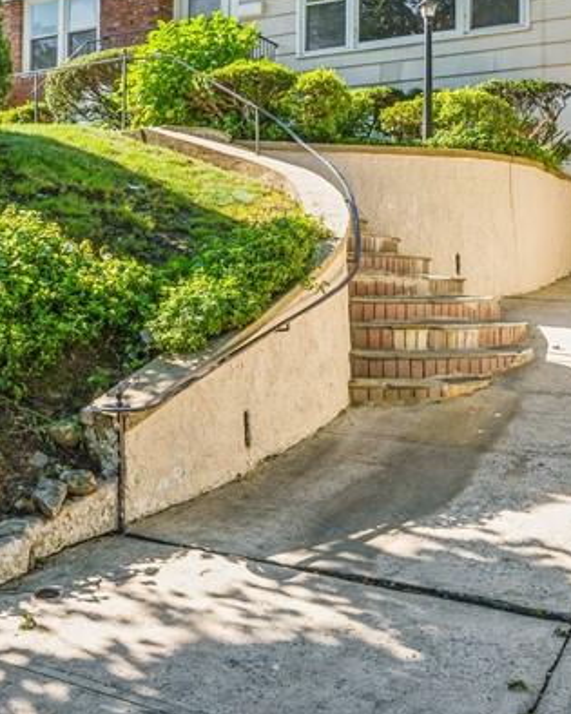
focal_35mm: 45
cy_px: 342
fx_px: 957
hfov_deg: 31.4
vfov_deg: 40.9
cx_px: 43
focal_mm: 17.5
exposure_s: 1/60
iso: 200
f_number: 11
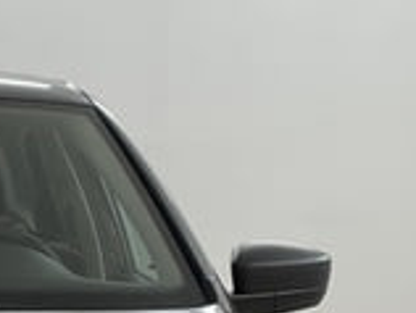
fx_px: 1781
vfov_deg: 9.9
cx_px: -184
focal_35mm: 148
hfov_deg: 12.7
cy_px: 404
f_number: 1.6
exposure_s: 1/100
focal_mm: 4.2
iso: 50
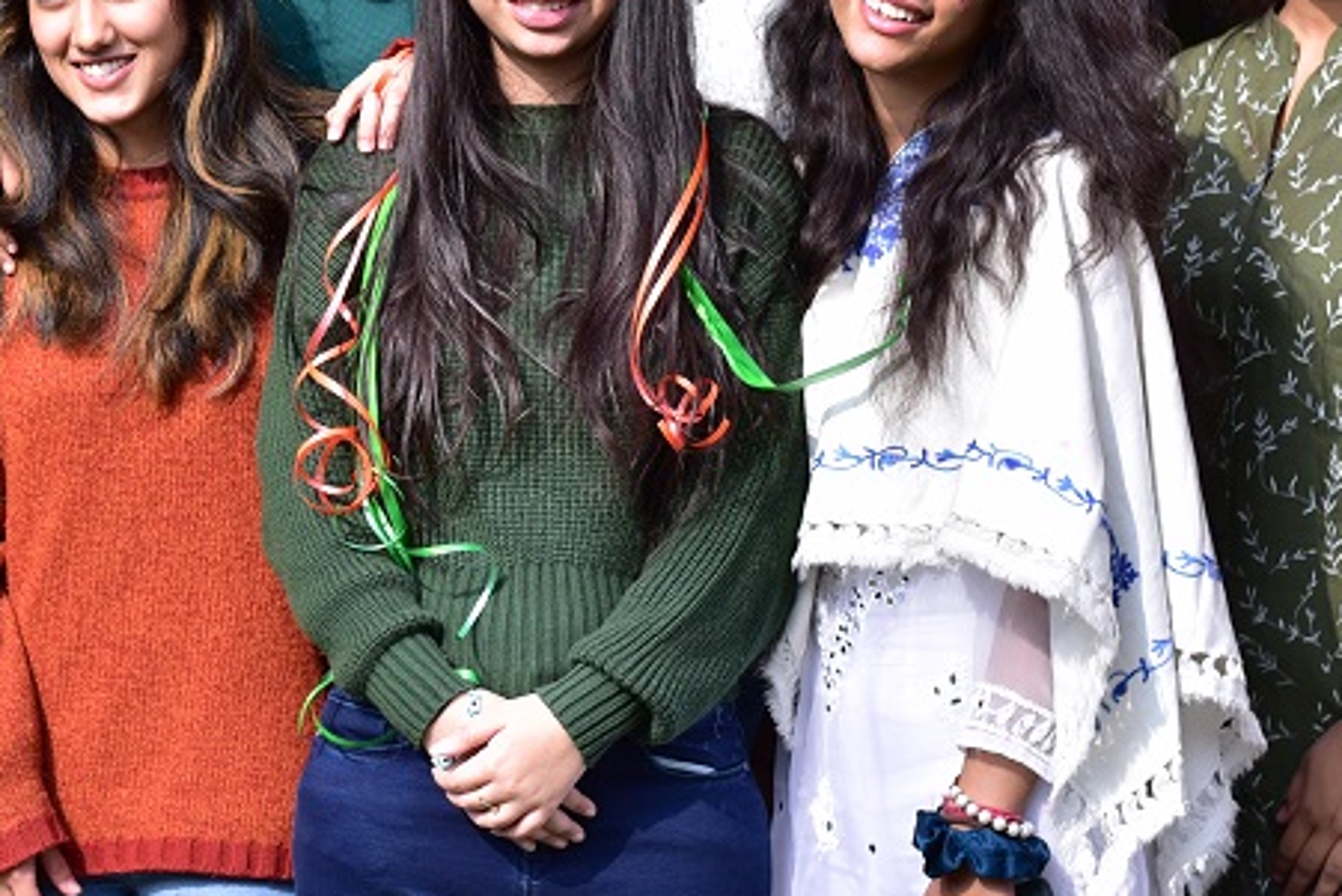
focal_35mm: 133
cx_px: 226
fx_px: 4959
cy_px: -37
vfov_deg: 10.2
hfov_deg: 15.3
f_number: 3.2
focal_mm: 50
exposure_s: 1/1600
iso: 160
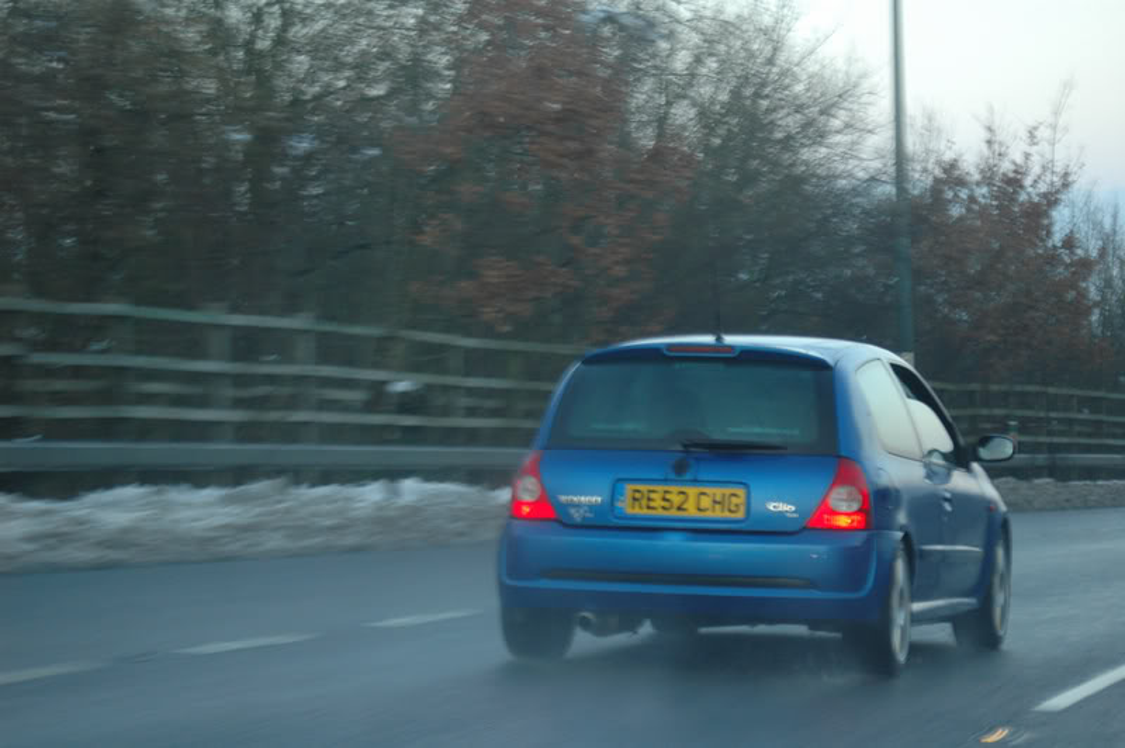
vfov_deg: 11.4
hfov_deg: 17.1
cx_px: 562
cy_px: 374
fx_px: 3747
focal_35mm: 120
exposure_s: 1/40
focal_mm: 80
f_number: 5.6
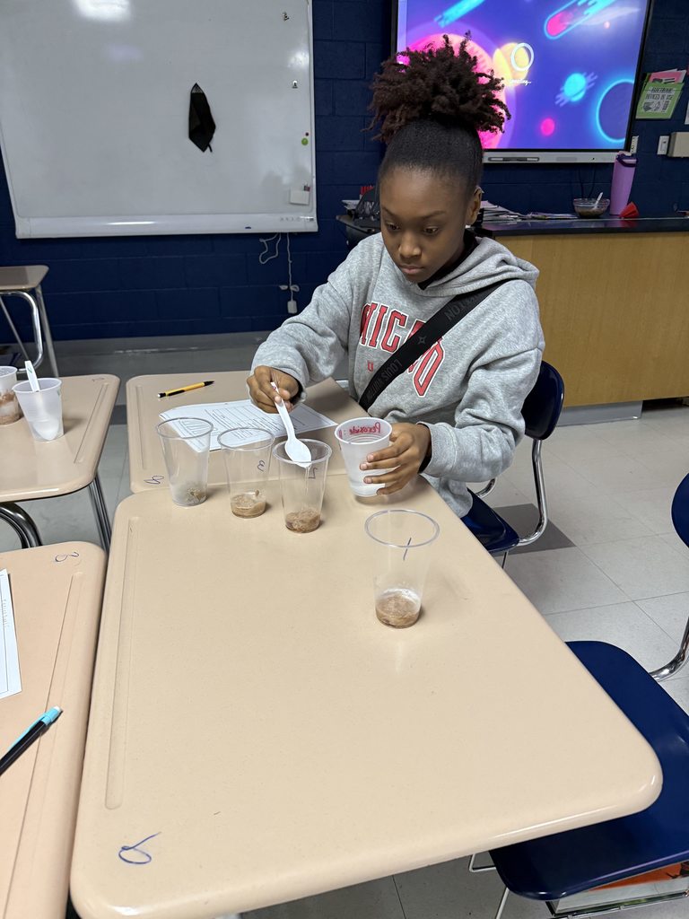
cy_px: 460
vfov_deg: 71.6
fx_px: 637
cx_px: 344
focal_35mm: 24
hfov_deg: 56.8
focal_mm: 6.76
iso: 320
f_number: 1.78
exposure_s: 1/60
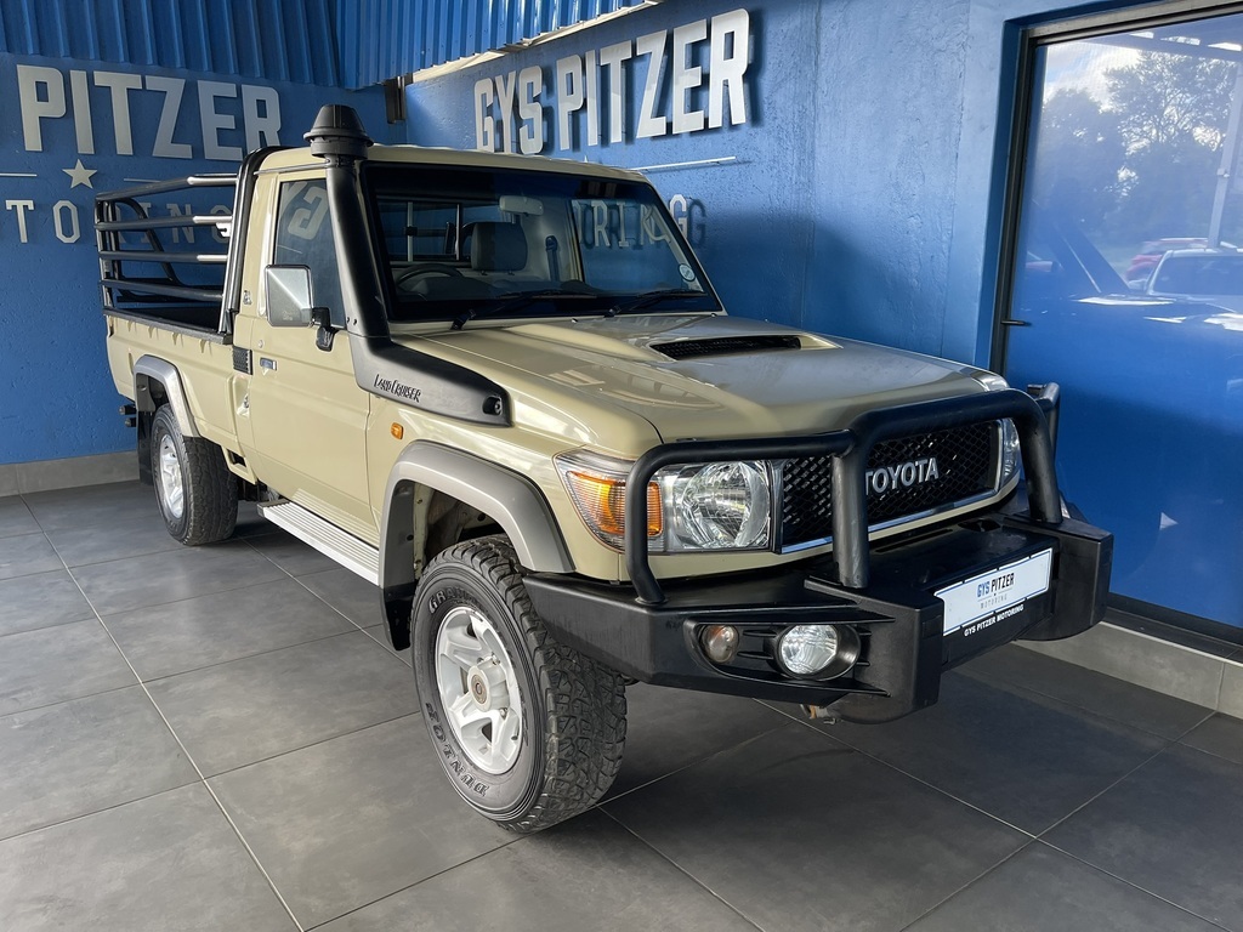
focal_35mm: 25
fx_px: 898
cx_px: 622
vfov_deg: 54.9
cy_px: 466
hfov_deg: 69.4
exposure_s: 1/100
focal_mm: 5.1
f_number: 1.6
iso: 125
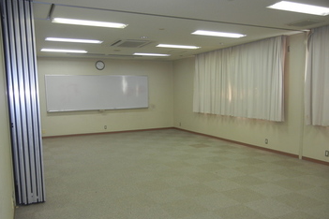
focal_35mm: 32
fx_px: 292
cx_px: 163
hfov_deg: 58.7
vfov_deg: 41.0
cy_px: 124
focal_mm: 5.4
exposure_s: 1/30
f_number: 3.5
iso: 200
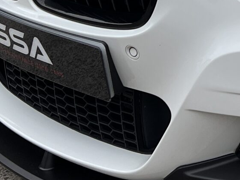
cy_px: -57
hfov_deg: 14.8
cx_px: 405
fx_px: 825
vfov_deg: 12.1
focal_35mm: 119
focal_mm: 5.7
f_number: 1.5
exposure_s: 1/2299
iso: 50
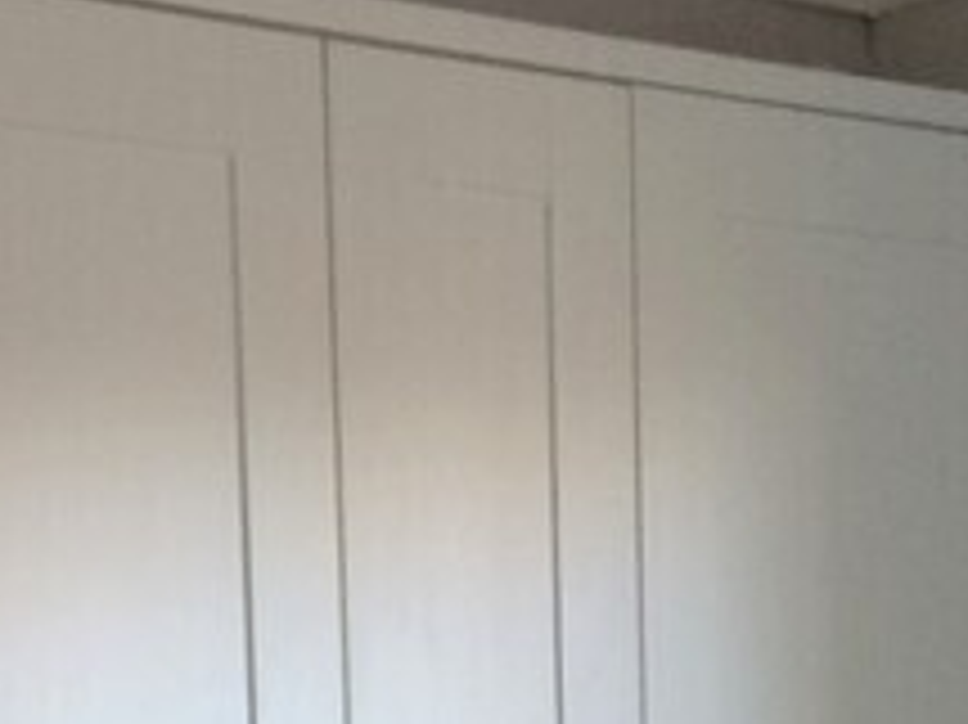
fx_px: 3857
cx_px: 320
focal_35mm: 138
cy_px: 1605
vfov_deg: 9.7
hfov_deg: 14.3
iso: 100
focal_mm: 4.15
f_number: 2.2
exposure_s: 1/33
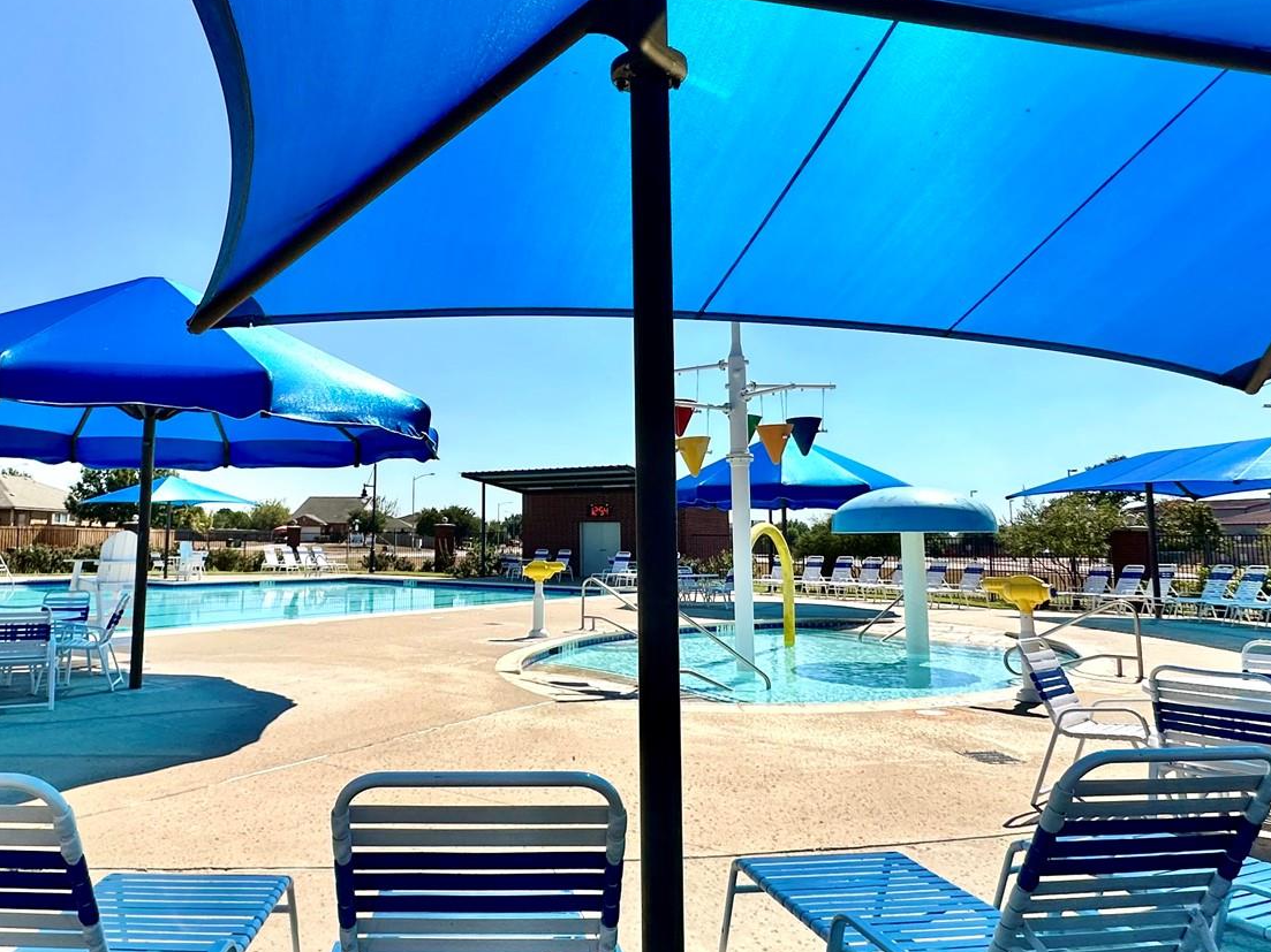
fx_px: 955
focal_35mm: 26
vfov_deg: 52.9
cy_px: 425
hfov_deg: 66.3
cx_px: 477
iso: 50
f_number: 2.2
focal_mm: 2.22
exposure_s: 1/3731
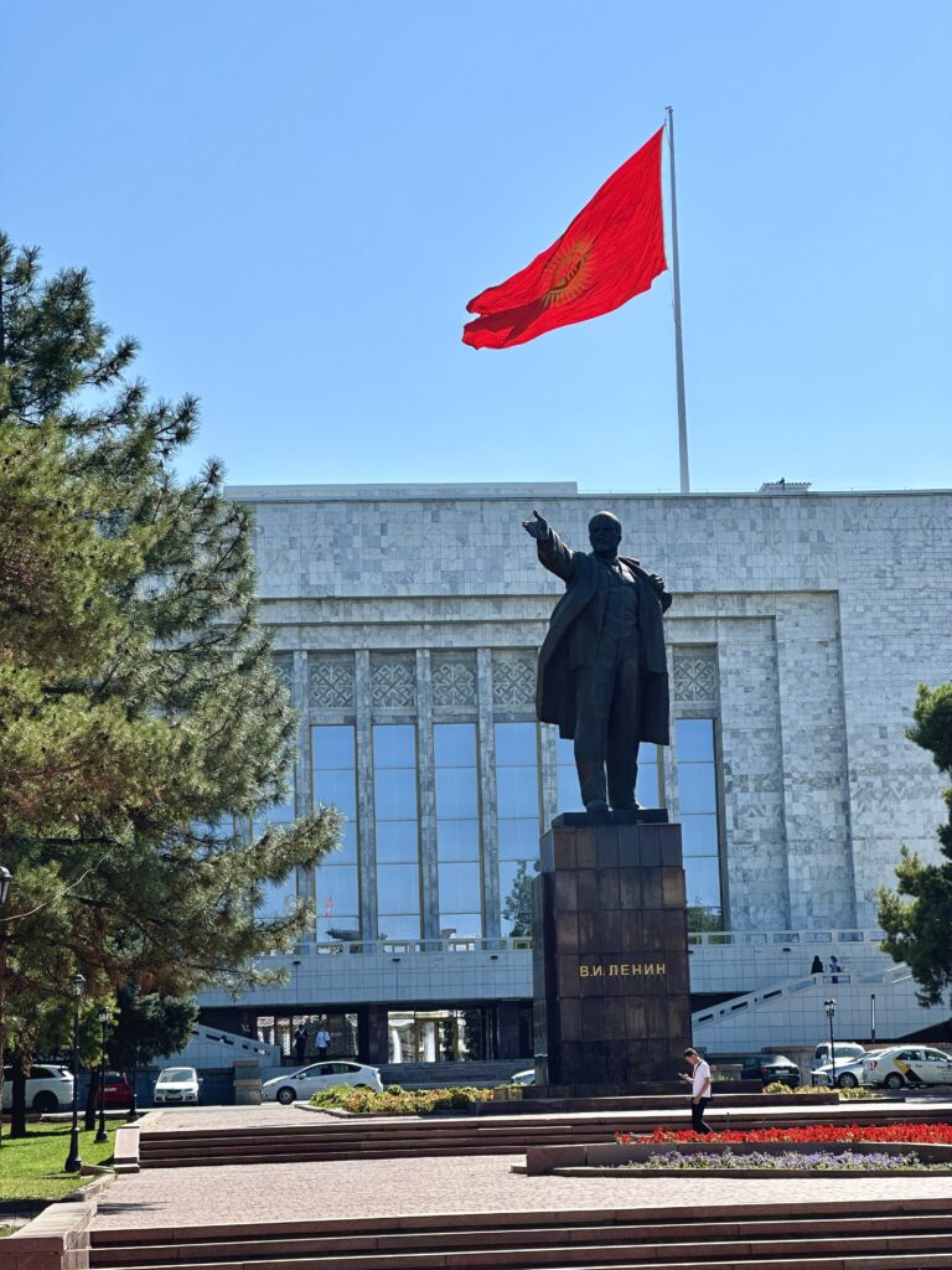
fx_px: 2824
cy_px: 635
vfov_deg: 25.3
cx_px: 476
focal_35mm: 77
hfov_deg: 19.1
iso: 32
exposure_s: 1/968
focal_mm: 9
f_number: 2.8
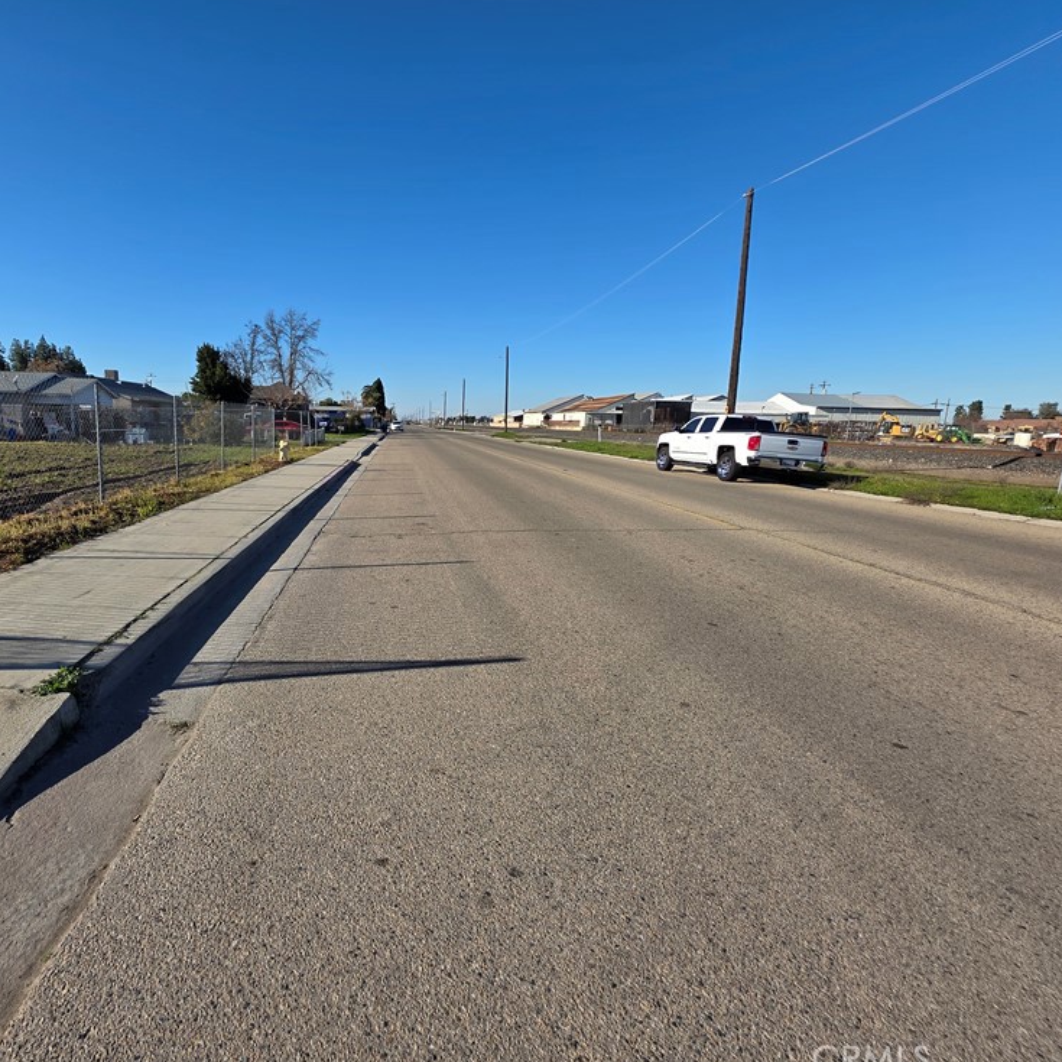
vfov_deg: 87.4
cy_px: 524
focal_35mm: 16
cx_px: 390
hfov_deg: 85.5
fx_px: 555
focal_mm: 2.2
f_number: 1.9
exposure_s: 1/2327
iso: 40
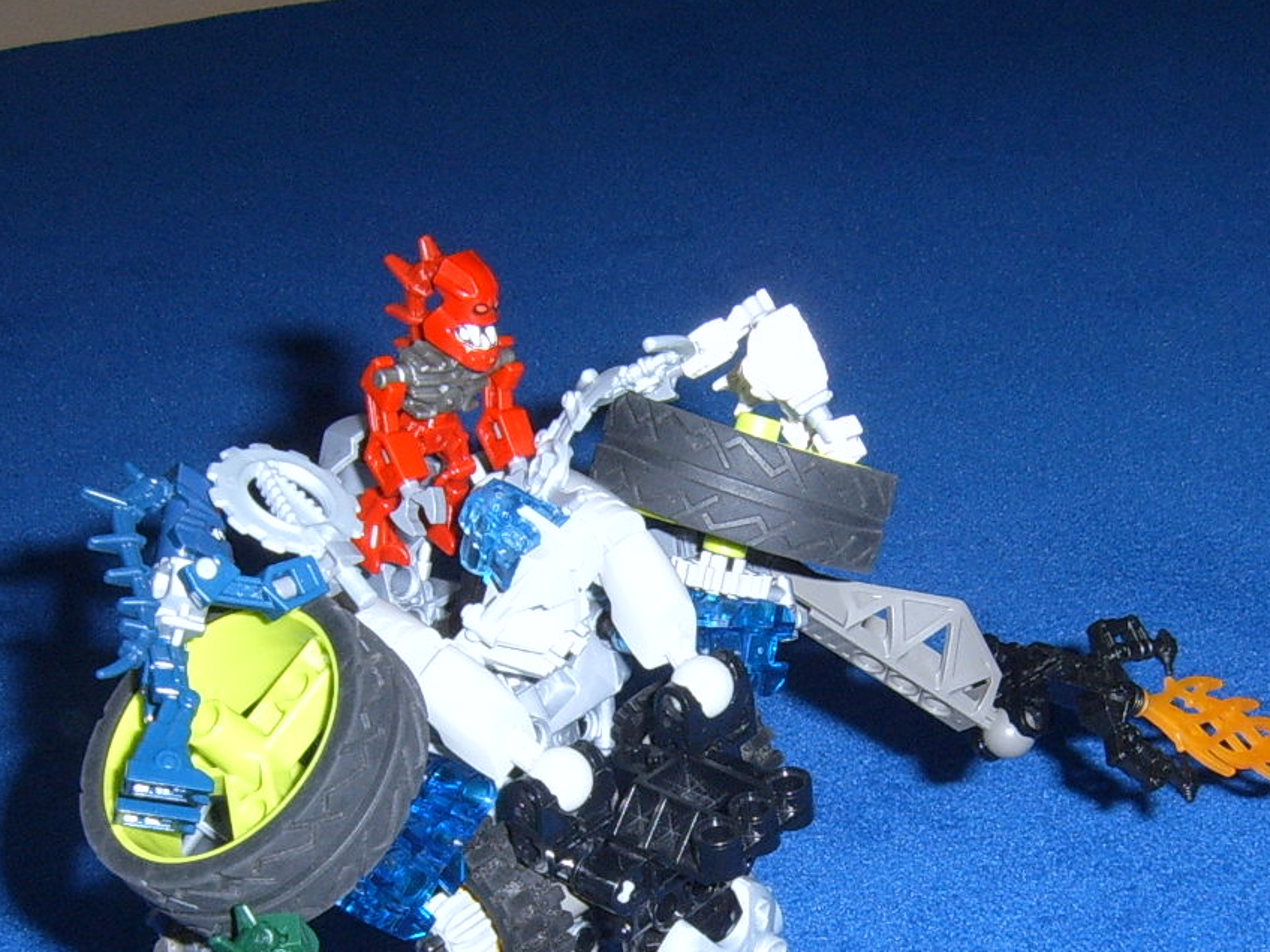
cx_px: 726
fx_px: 2421
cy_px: 784
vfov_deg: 21.9
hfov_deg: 29.4
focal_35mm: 66
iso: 69
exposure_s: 1/30
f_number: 5.8
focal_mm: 5.8
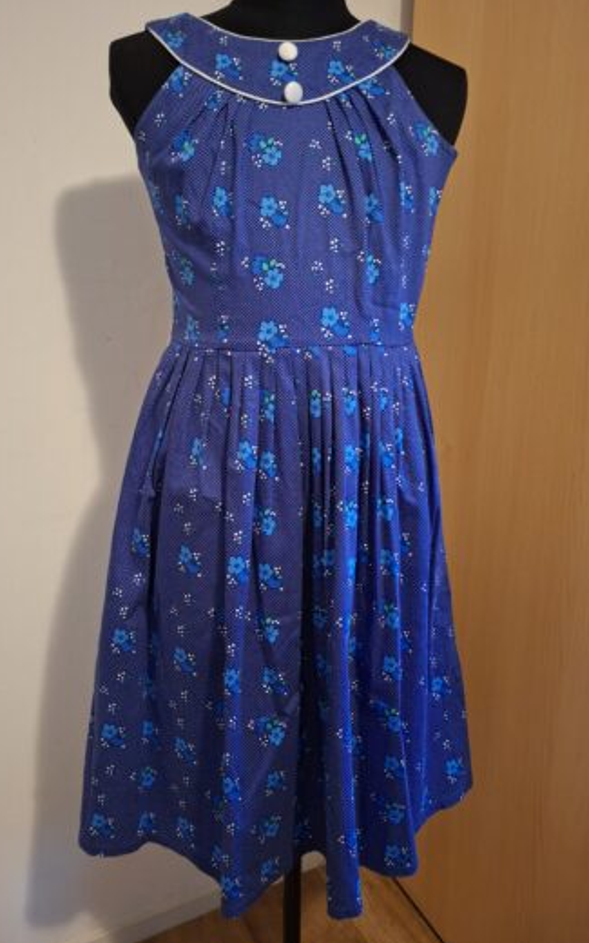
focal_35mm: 25
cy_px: 467
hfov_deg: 49.3
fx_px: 642
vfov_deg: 72.5
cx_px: 312
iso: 800
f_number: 1.8
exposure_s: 1/20
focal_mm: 5.54
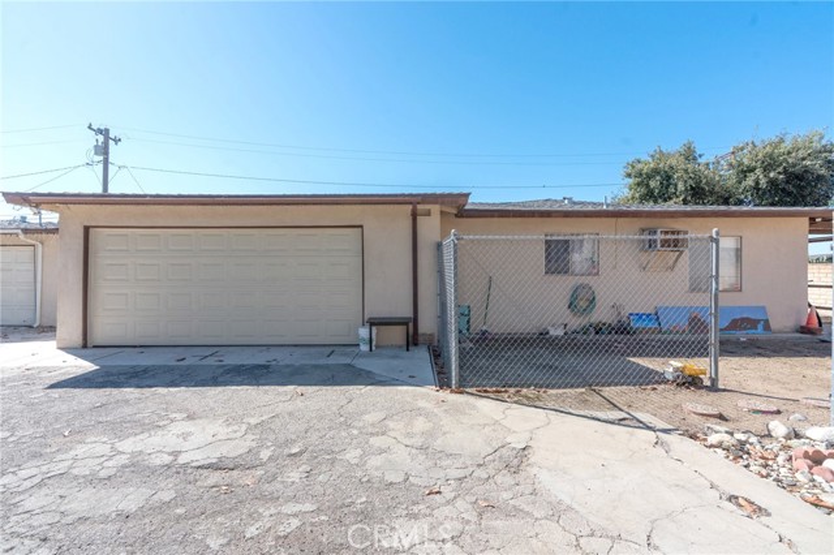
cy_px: 278
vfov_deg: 73.7
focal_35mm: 16
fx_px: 370
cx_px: 417
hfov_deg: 96.8
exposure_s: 1/500
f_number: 8
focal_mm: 16
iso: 125
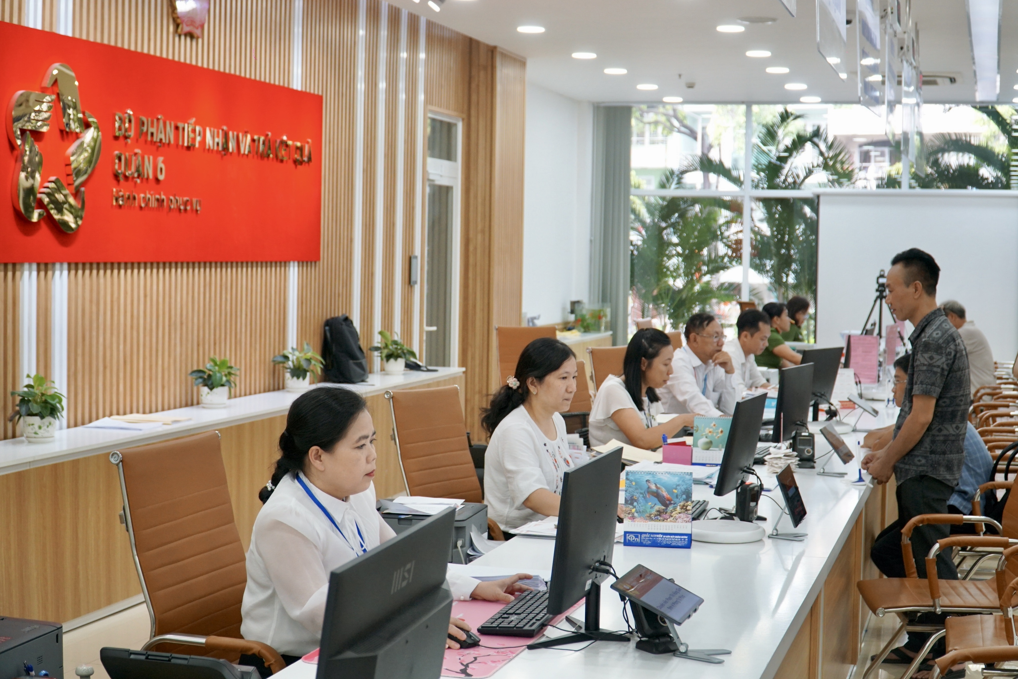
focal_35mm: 50
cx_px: 509
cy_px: 340
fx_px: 1400
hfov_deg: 40.0
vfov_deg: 27.3
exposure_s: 1/160
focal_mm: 33
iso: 800
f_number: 4
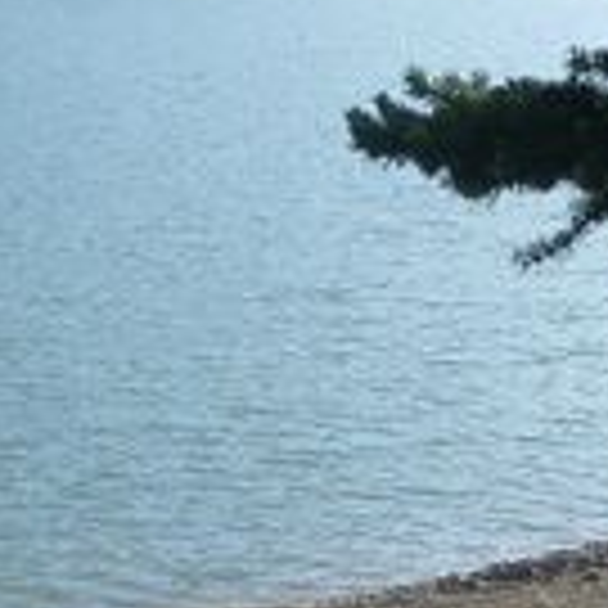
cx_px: -261
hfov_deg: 12.7
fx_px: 2603
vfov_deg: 13.2
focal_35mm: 131
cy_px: 54
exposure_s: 1/250
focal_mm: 4.1
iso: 80
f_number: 4
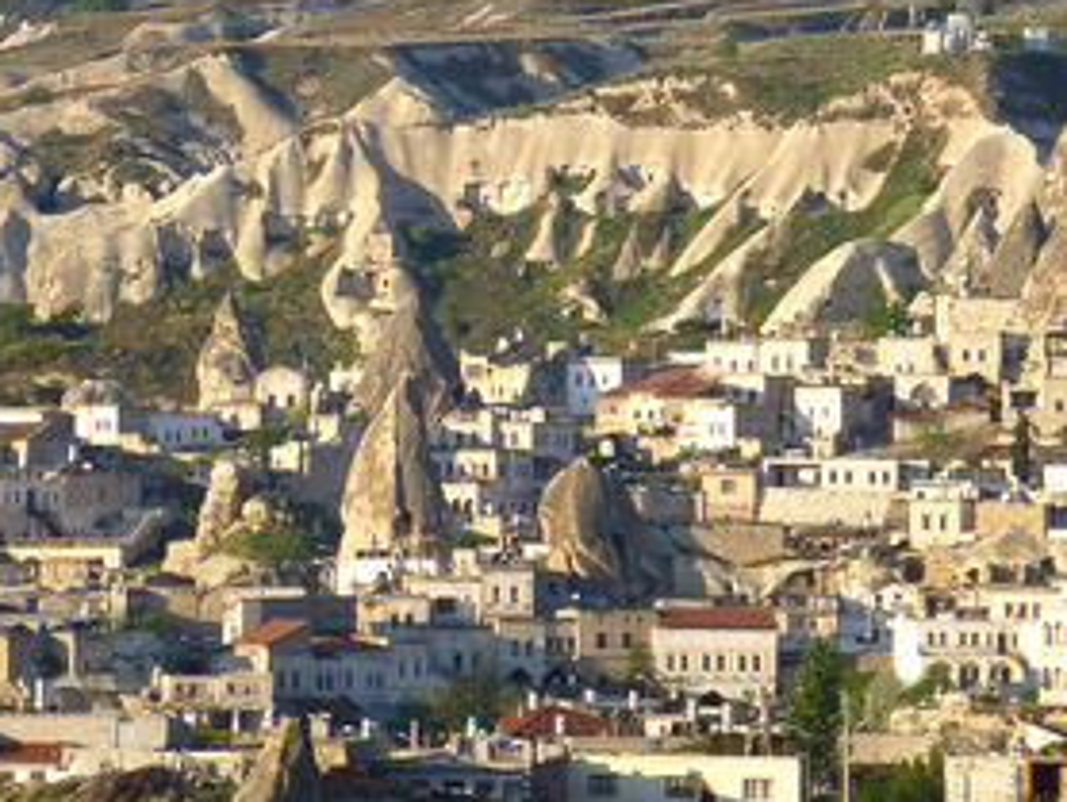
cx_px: 487
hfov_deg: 5.2
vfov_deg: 3.9
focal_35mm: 381
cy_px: 249
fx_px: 11754
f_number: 5.8
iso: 100
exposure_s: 1/250
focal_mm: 47.3
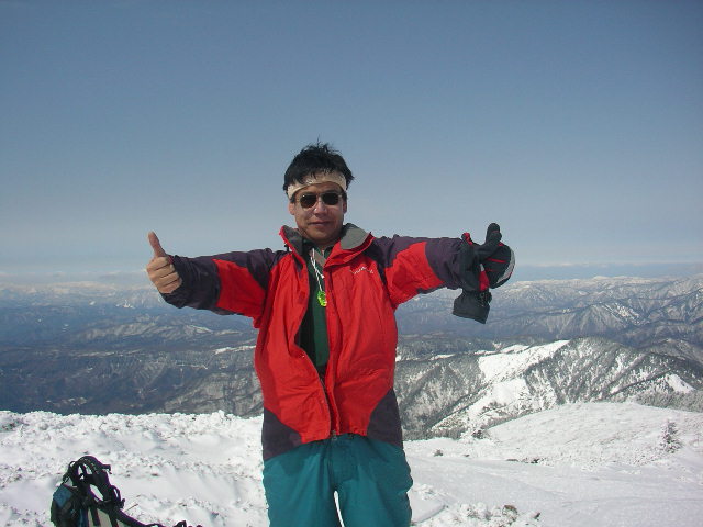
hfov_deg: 50.1
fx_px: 751
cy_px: 264
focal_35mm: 37
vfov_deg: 38.7
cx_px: 352
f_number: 6.9
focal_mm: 5.7
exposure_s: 1/1250
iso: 50
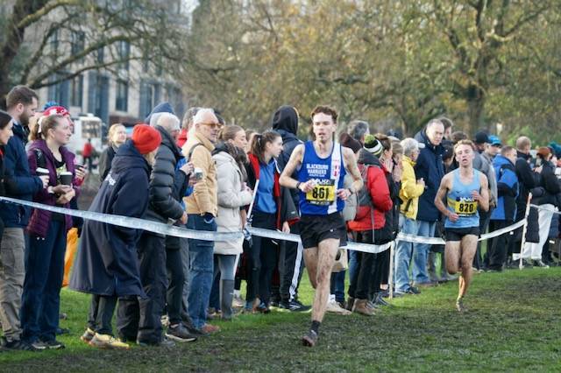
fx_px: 3738
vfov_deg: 5.7
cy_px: 186
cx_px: 280
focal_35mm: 240
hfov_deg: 8.6
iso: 800
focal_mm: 160
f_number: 5.6
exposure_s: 1/500
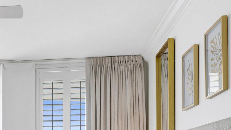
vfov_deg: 18.3
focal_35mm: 62
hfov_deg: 29.5
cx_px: -40
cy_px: 161
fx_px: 380
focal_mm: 16
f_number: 11
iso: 400
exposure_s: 1/40
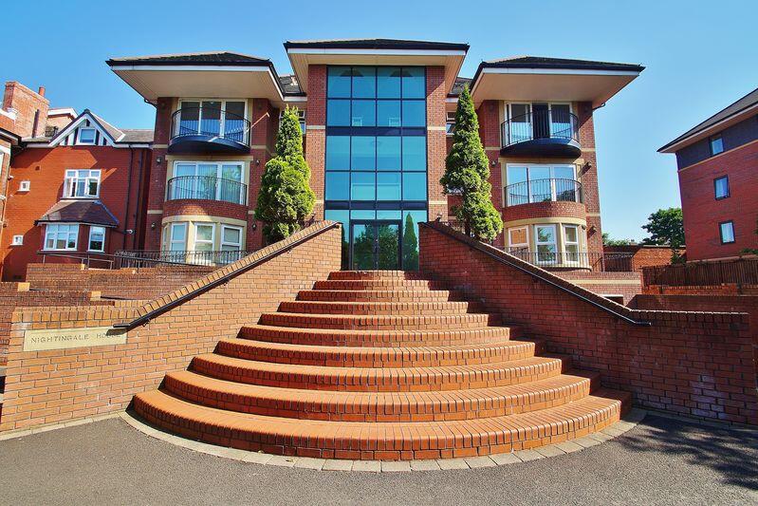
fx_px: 316
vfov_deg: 77.3
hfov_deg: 100.4
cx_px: 379
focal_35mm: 15
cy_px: 253
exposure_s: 1/125
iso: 100
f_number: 9
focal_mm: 10
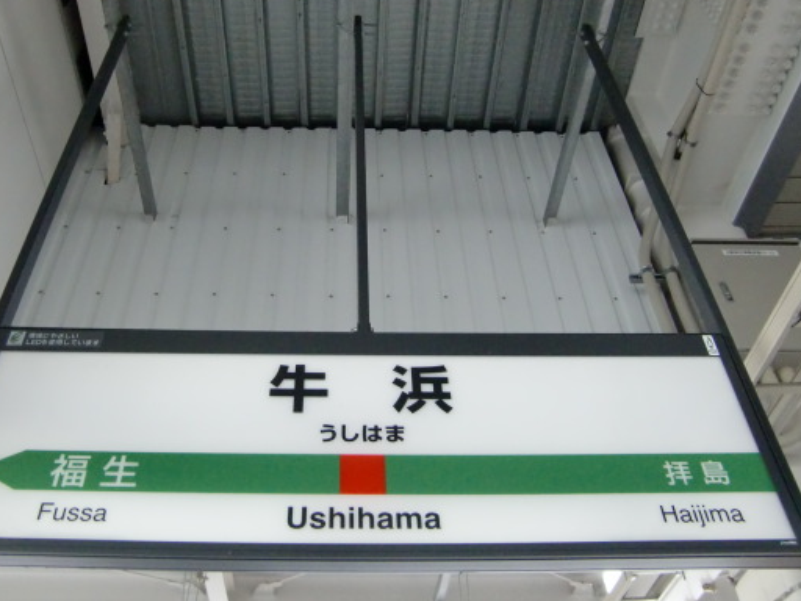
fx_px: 810
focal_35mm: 35
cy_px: 265
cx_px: 358
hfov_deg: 52.5
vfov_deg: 40.6
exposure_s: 1/60
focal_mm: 4.9
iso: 640
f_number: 2.6
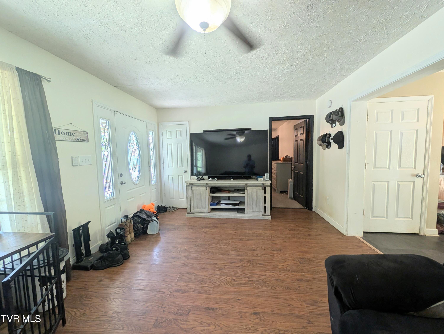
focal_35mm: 12
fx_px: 154
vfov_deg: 94.6
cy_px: 167
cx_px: 222
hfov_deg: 110.5
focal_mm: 2.23
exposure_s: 1/60
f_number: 1.95
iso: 70
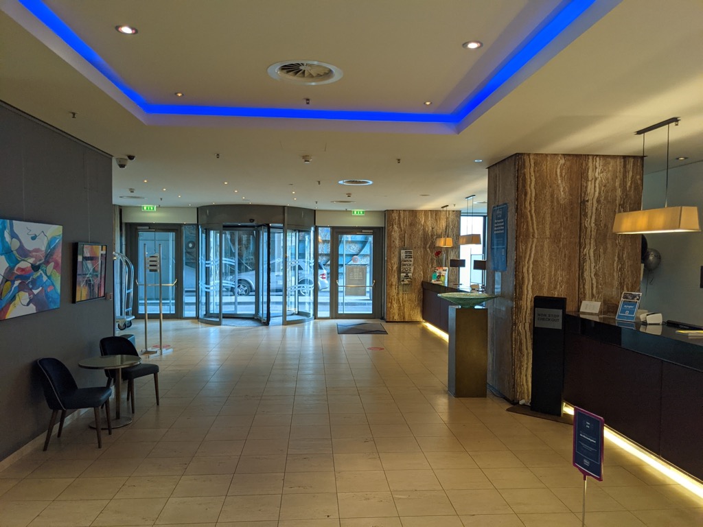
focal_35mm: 27
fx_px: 548
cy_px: 264
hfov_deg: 65.3
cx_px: 352
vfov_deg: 51.4
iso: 172
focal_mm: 4.38
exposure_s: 1/100
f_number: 1.73
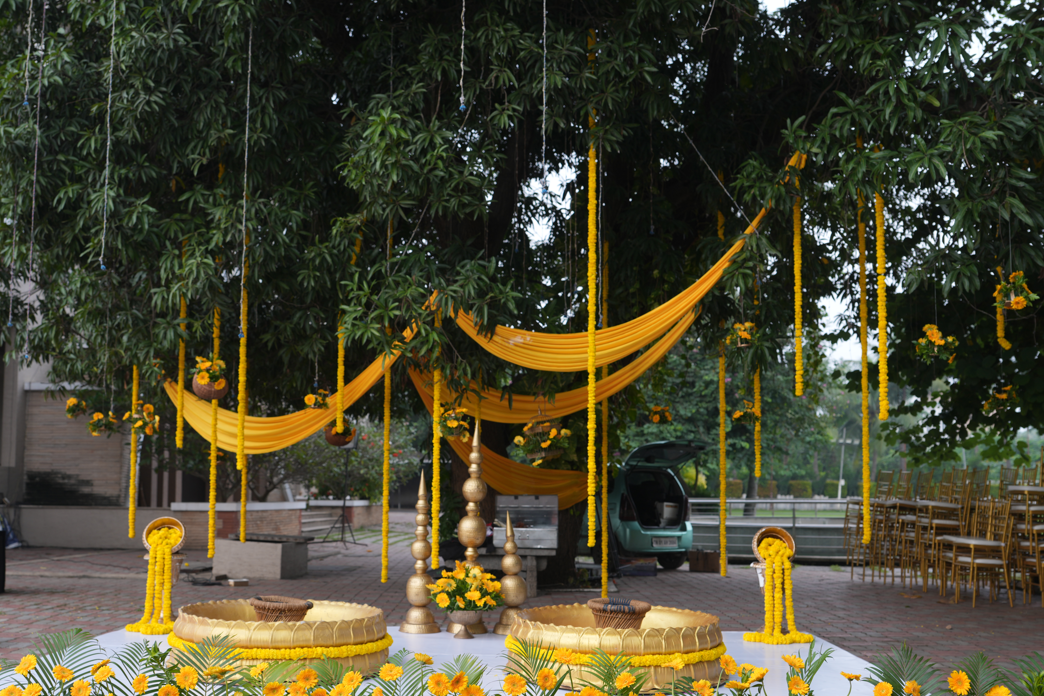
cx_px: 482
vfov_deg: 36.7
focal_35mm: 36
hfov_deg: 53.1
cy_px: 423
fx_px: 1044
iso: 160
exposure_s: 1/320
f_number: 2.8
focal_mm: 28
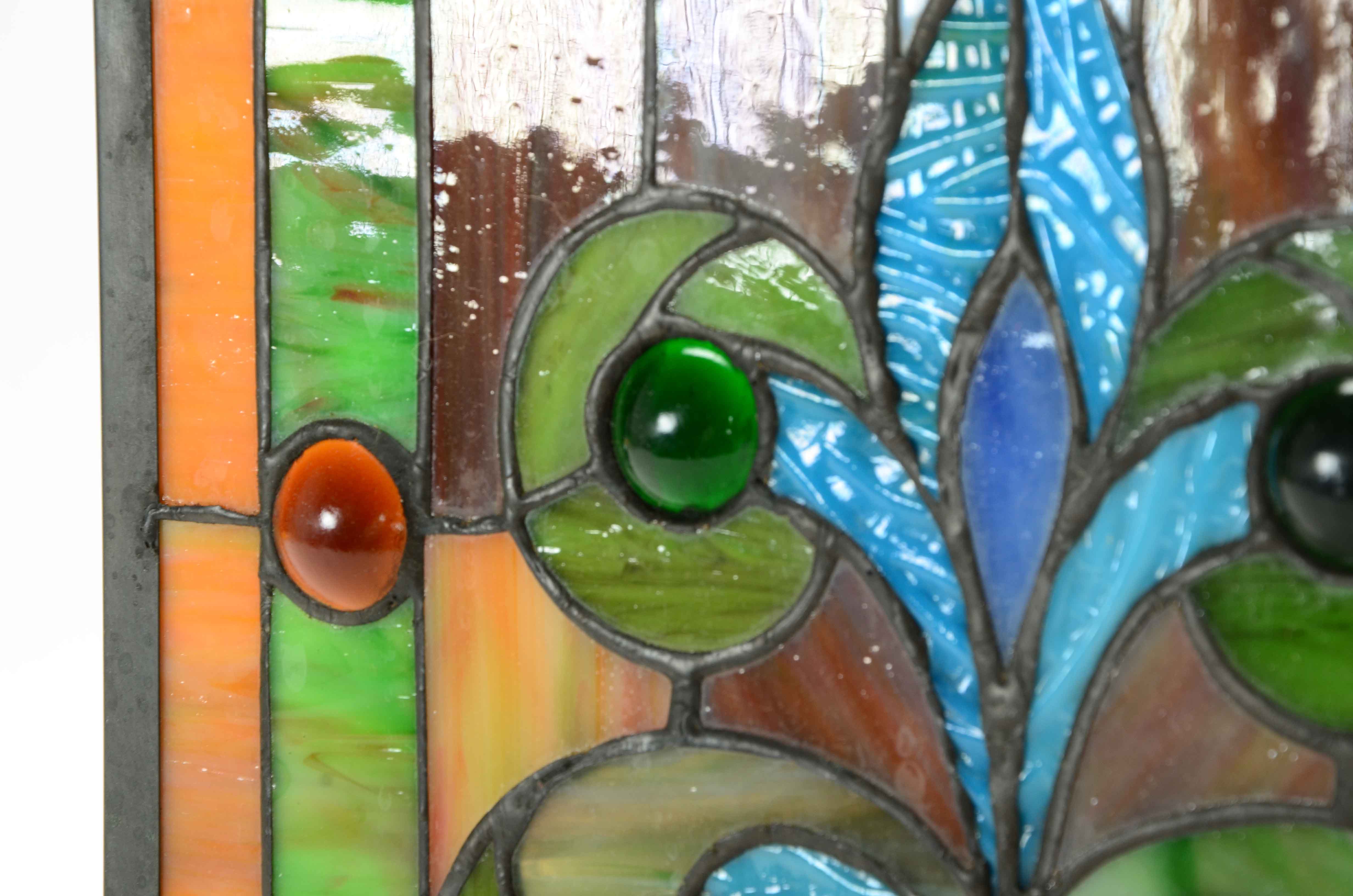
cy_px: 448
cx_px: 676
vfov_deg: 8.7
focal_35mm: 158
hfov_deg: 13.1
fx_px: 5907
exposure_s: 1/160
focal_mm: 105
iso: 200
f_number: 11
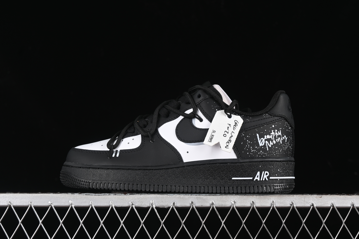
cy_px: 120
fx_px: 748
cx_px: 180
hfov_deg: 27.0
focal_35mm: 75
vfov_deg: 18.2
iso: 160
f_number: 6.3
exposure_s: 1/60
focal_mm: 50
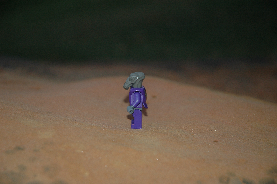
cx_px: 138
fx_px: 807
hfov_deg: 19.5
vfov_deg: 13.0
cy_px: 92
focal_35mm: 105
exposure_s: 1/60
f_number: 4.5
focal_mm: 70
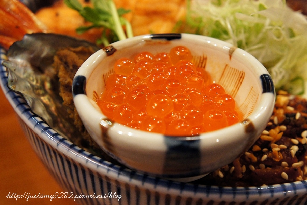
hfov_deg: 32.6
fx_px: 524
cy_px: 102
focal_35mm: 62
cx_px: 154
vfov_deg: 22.1
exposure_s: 1/30
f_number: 5.6
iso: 1600
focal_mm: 41
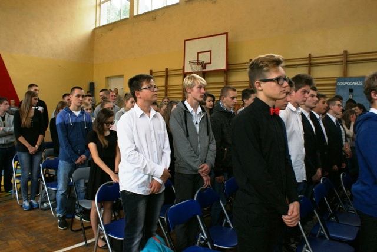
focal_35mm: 27
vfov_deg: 48.0
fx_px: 283
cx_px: 188
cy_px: 126
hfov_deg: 67.3
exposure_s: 1/60
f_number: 5.6
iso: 400
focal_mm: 18
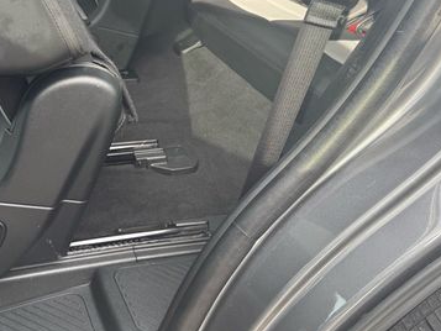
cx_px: 128
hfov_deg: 42.9
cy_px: 109
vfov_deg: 33.3
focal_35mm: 43
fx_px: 548
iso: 80
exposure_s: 1/167
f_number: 1.78
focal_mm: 6.76
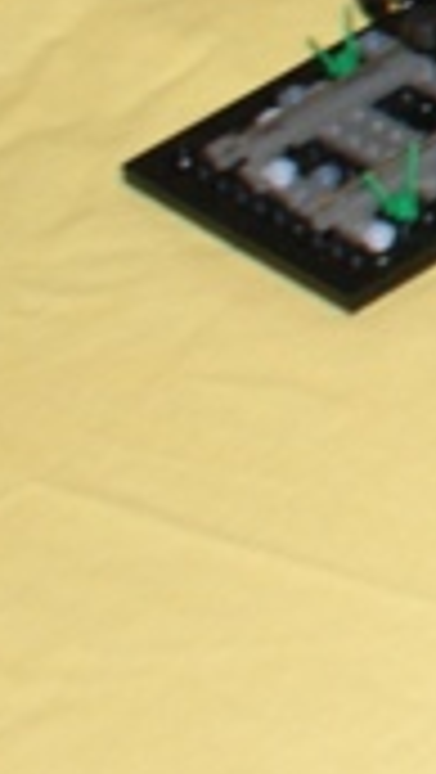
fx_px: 4595
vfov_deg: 9.2
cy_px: -614
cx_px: 2198
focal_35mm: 224
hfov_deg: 4.6
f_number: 5.6
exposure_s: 1/60
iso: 400
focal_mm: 24
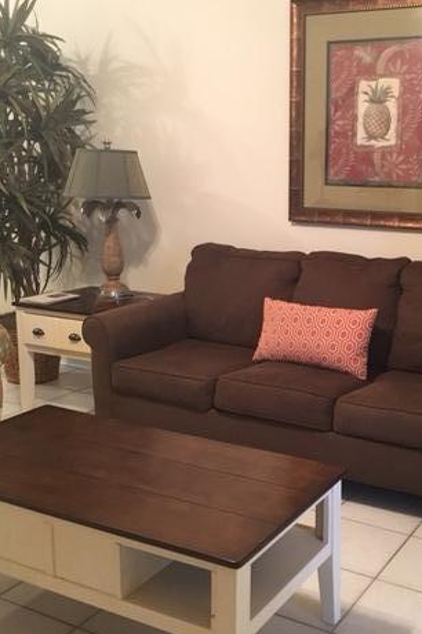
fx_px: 740
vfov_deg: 46.4
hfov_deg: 31.3
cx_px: 319
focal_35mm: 42
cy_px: 307
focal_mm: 4.15
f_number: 2.2
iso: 250
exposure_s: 1/15
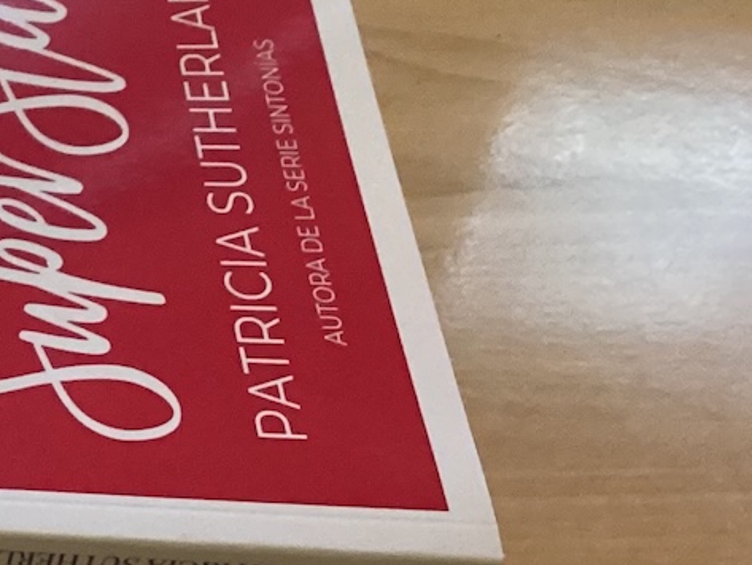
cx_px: -367
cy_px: 350
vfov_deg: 13.8
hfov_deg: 16.7
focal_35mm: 107
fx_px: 2325
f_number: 2.4
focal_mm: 3.3
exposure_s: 1/30
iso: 400
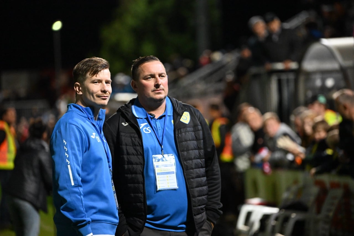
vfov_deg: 9.1
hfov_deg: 13.7
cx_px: 177
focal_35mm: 150
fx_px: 1475
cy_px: 118
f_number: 2.8
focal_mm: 150
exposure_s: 1/1600
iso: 10000
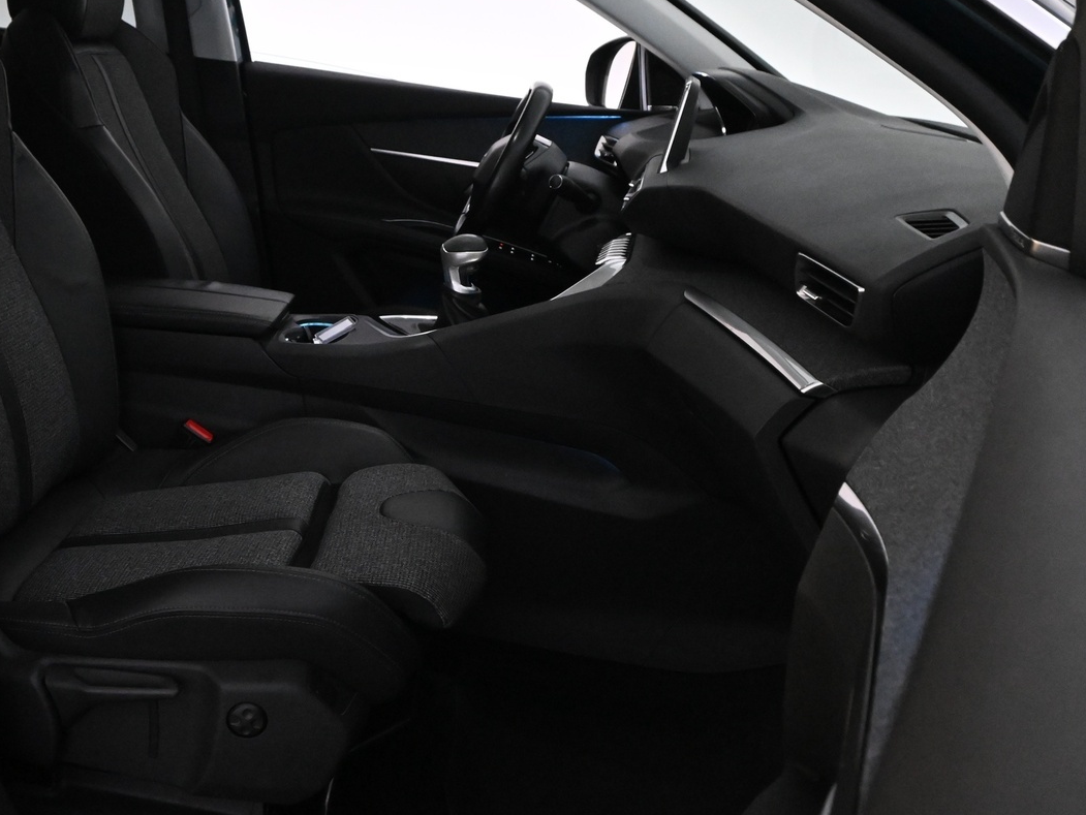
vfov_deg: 35.9
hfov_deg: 46.1
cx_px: 362
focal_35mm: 40
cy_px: 348
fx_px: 1255
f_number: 6.3
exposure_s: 1/60
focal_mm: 18
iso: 5000
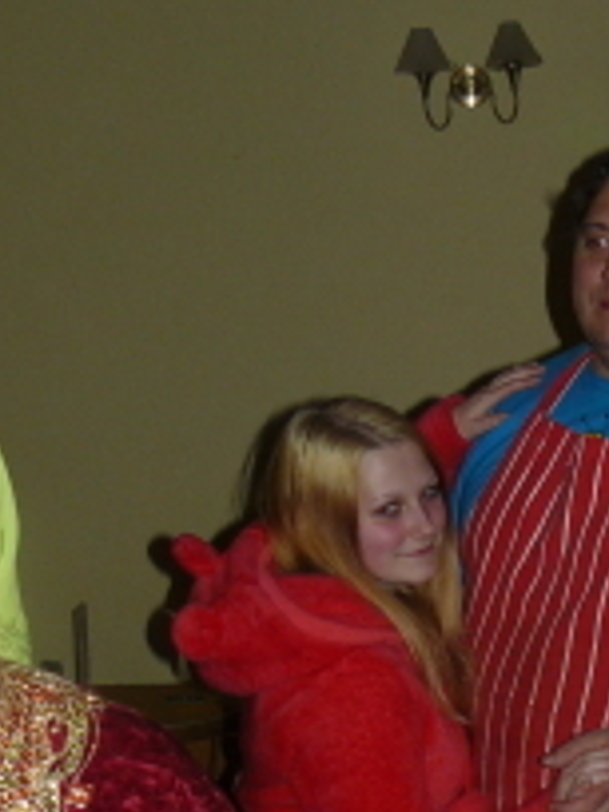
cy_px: 782
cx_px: 675
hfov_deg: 14.4
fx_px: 2346
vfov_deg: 19.2
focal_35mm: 100
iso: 100
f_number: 2.8
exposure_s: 1/30
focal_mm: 6
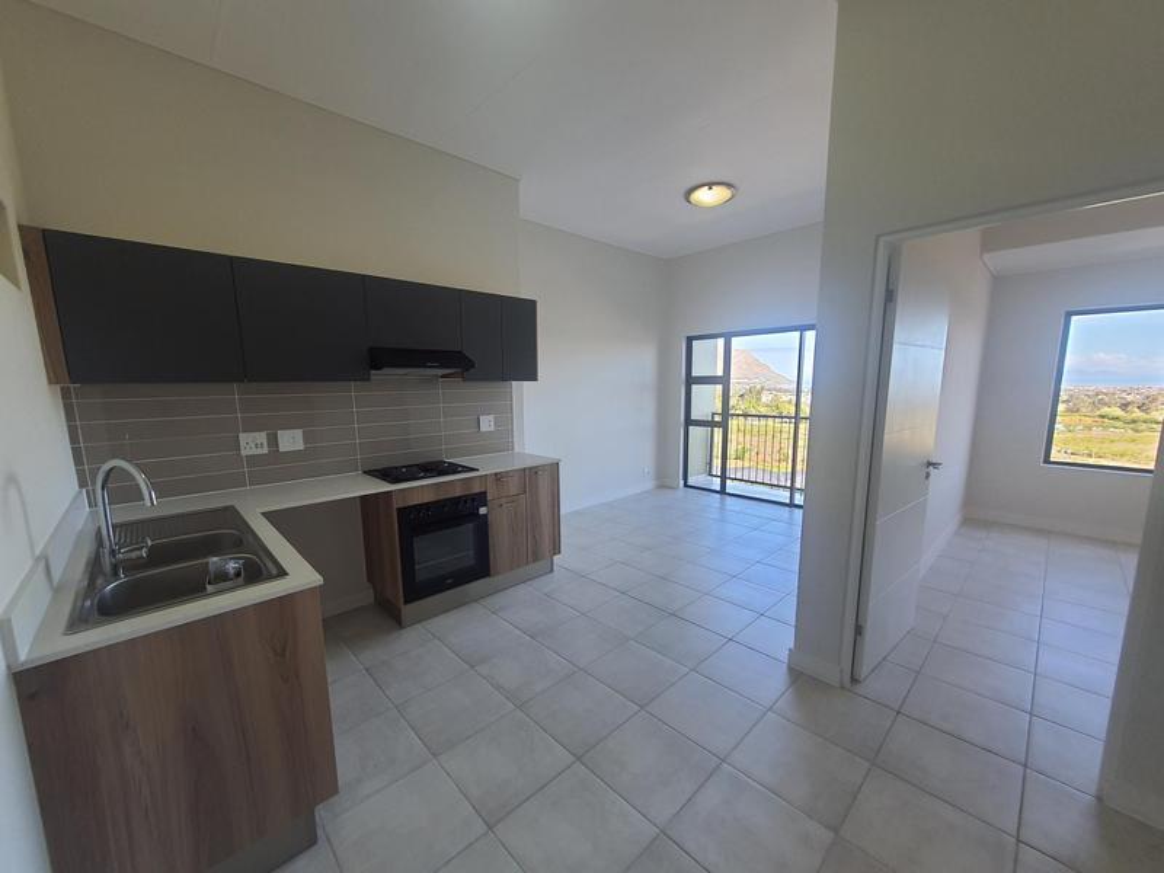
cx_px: 582
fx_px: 437
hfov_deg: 106.2
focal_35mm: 13
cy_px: 436
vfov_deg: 89.9
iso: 50
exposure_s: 1/100
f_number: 2.2
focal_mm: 1.74
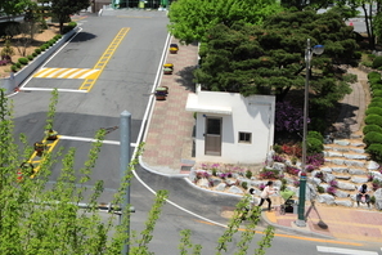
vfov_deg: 23.7
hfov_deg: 34.1
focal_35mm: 55
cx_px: 31
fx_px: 584
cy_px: 9
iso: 100
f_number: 11
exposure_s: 1/125
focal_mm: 26
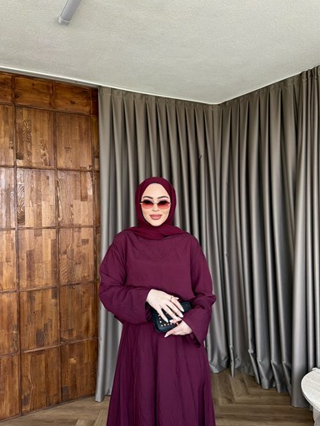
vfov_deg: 69.4
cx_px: 157
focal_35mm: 25
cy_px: 218
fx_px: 308
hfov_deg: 54.9
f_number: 1.78
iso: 320
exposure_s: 1/174
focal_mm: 6.76
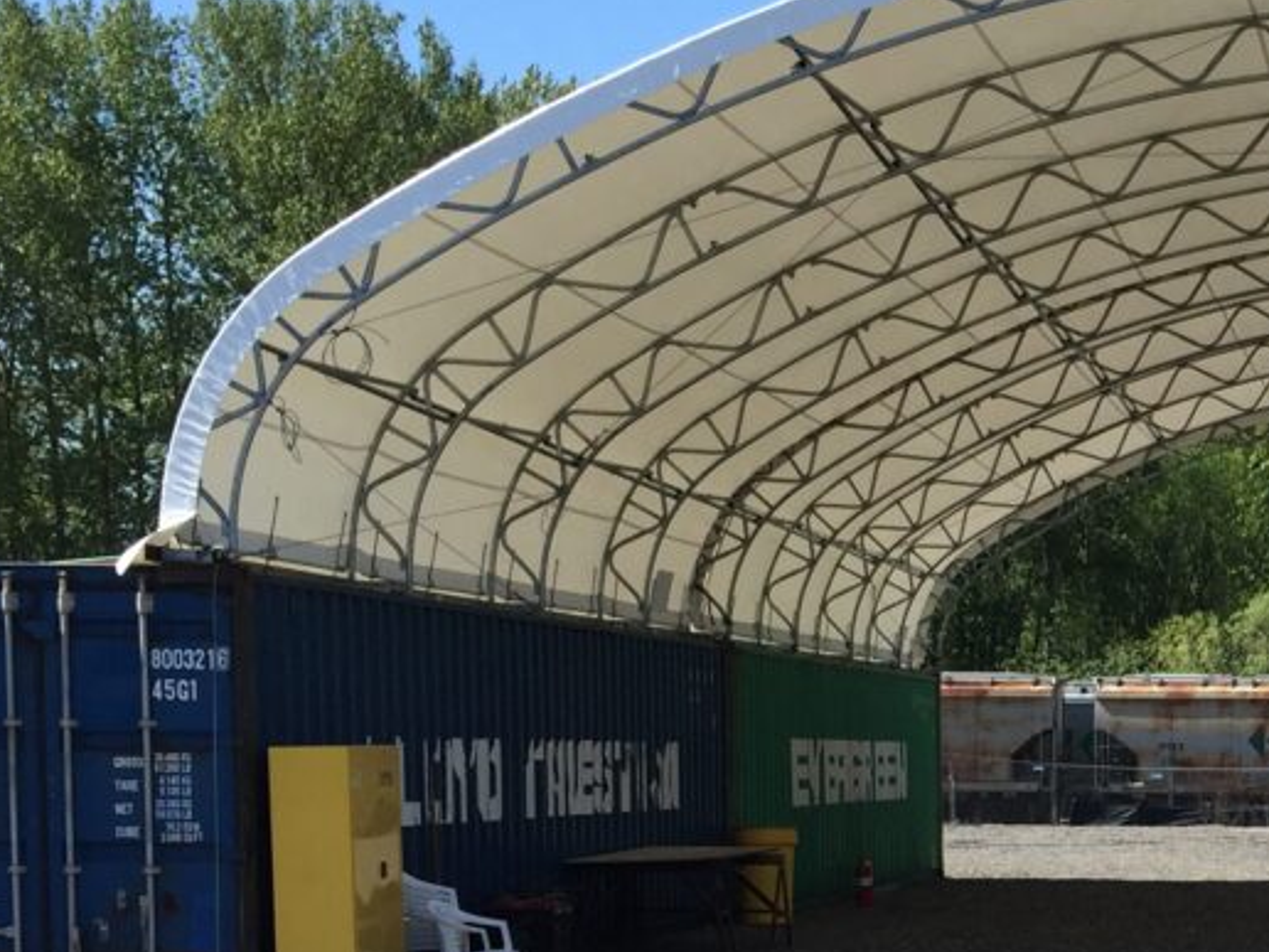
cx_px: 1542
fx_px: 2969
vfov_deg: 17.8
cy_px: 959
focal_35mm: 81
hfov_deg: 22.2
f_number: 2.2
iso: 32
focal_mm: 4.15
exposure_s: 1/1412
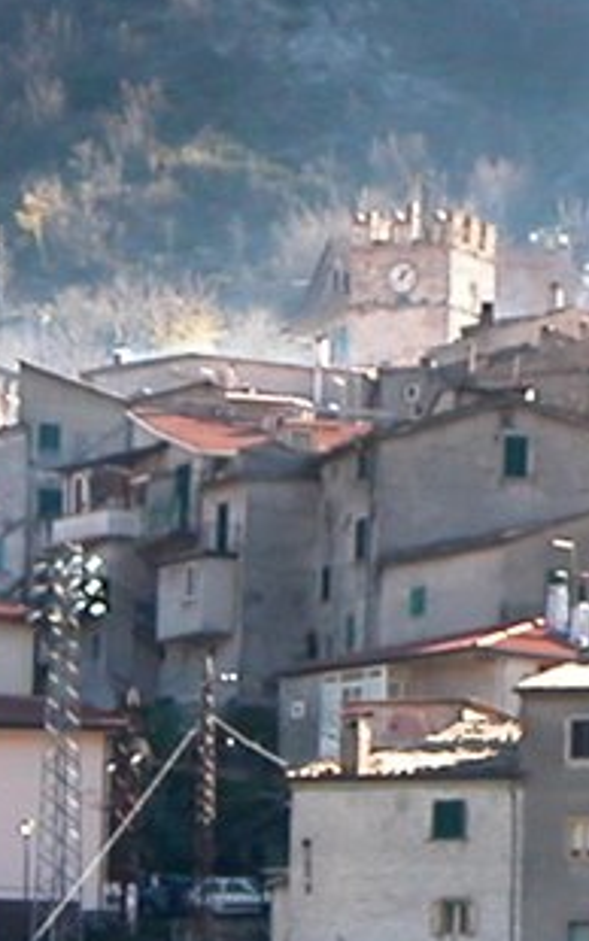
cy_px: 440
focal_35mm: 624
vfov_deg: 3.4
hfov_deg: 2.1
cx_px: 592
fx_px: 16012
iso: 100
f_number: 3.7
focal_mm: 29.5
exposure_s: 1/163
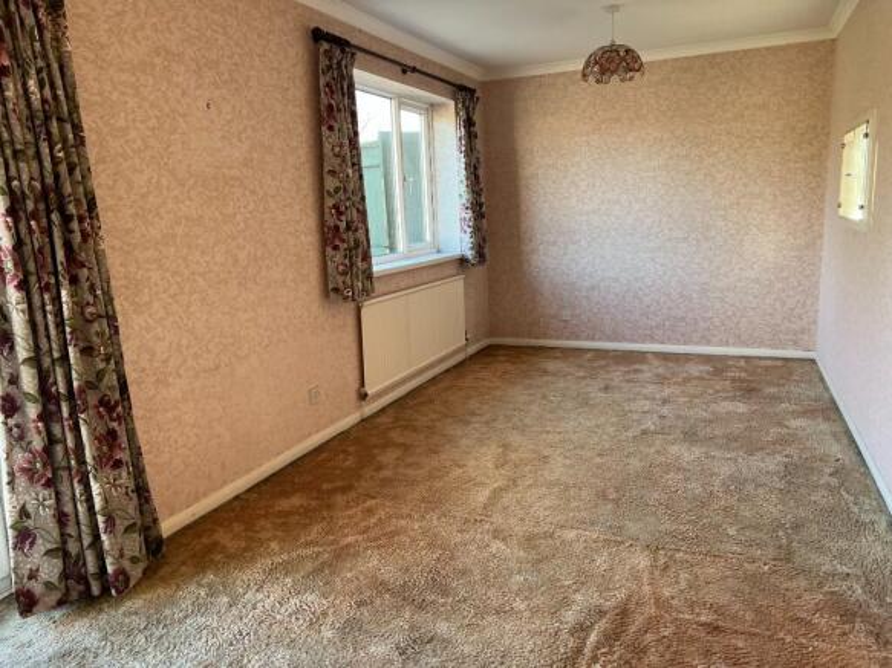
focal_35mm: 26
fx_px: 670
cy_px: 334
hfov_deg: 67.3
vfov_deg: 53.0
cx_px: 446
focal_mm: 5.7
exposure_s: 1/121
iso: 80
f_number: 1.5
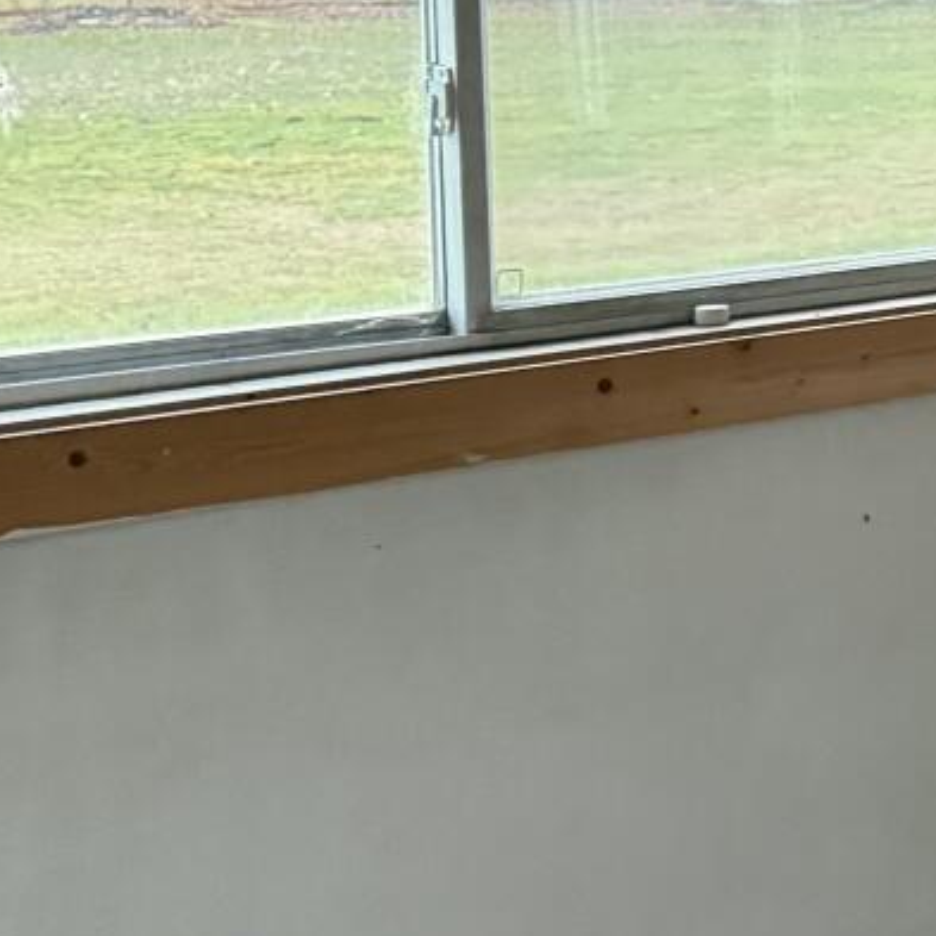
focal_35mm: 108
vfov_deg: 16.0
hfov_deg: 14.1
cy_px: 188
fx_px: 3304
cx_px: 1748
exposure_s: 1/60
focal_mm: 6.76
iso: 640
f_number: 1.78
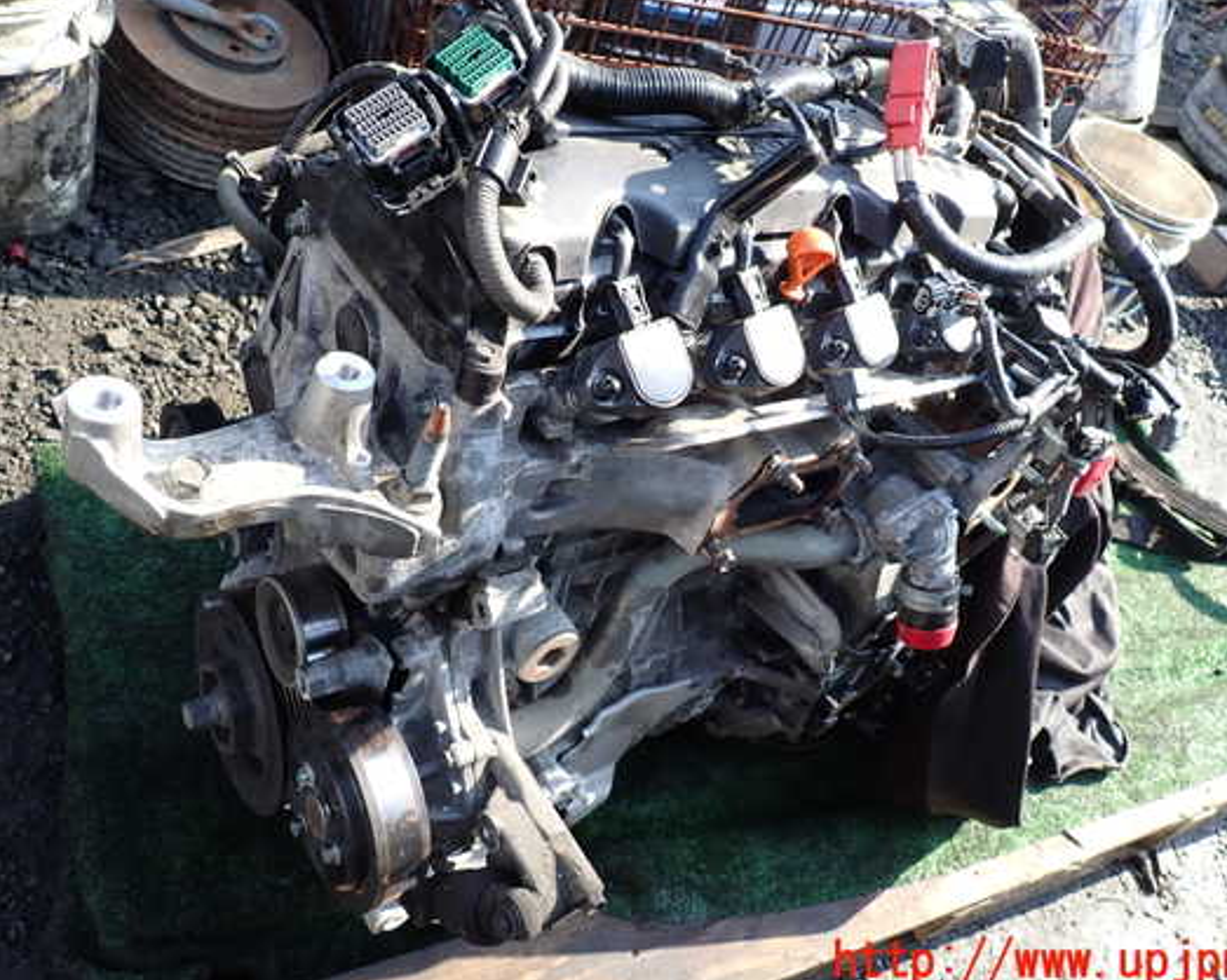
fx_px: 1016
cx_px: 659
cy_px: 464
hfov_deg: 62.2
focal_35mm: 28
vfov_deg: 51.5
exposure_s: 1/200
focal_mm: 4.5
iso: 100
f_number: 2.8
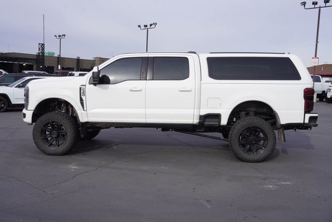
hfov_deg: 53.1
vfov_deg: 36.9
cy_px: 111
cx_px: 166
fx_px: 332
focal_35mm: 36
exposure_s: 1/125
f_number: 10
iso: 100
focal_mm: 24
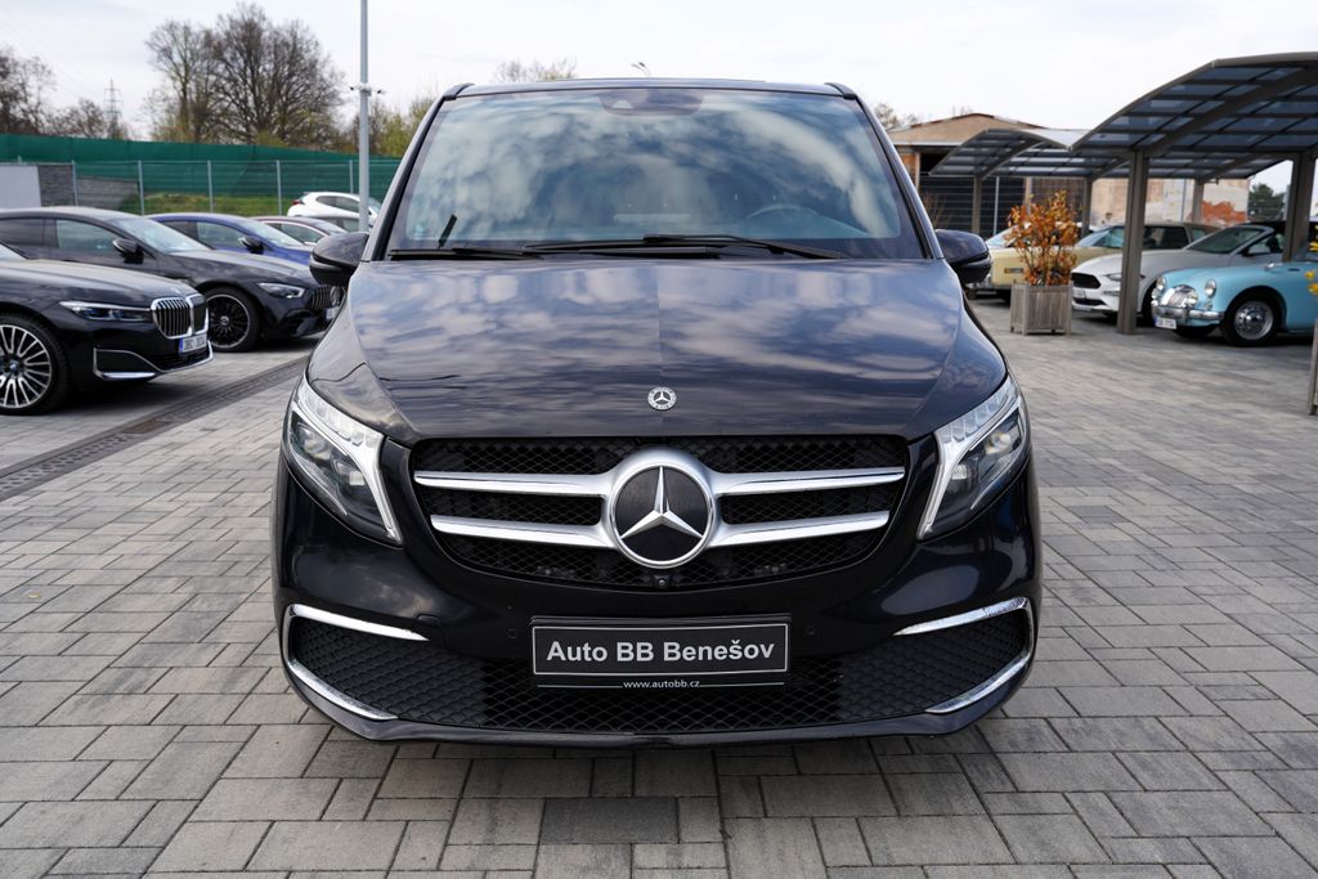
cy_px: 440
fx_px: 1098
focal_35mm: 30
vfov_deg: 43.6
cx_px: 659
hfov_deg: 61.9
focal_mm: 30
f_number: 6.3
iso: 100
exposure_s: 1/125
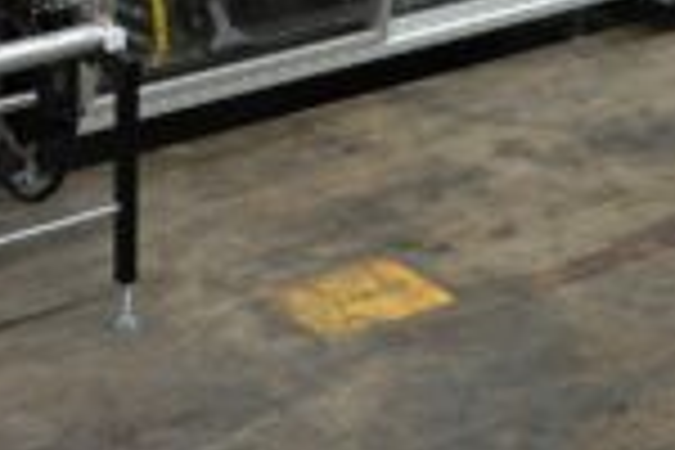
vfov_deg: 10.7
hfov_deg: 16.7
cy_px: -232
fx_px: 2306
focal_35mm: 123
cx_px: 360
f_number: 3.5
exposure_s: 1/40
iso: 200
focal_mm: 13.56
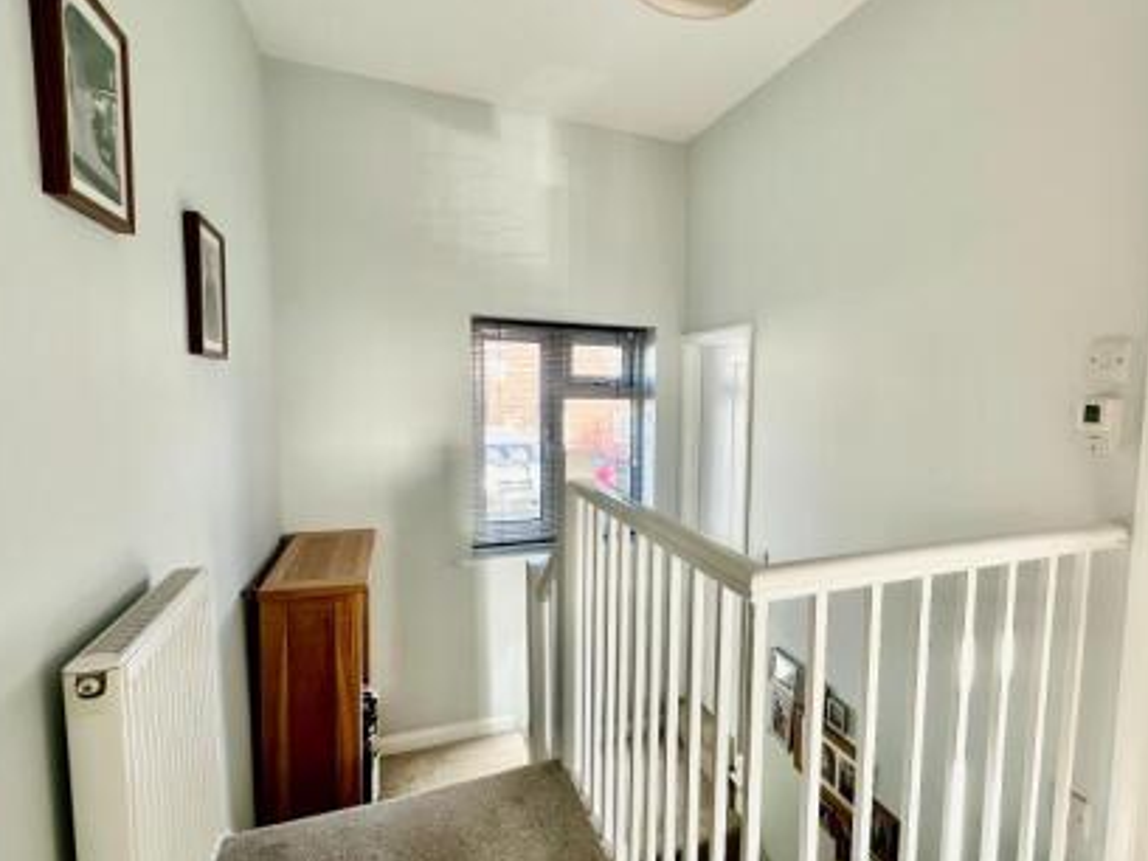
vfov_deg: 65.9
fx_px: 663
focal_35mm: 20
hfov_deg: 79.8
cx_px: 736
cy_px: 452
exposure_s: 1/99
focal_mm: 2.22
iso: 50
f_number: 2.2
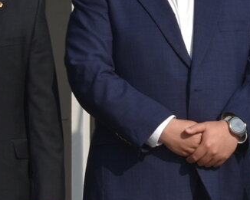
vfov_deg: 4.7
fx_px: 2457
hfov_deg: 5.7
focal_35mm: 332
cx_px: 416
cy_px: 75
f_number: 13
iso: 100
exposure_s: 1/200
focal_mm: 55
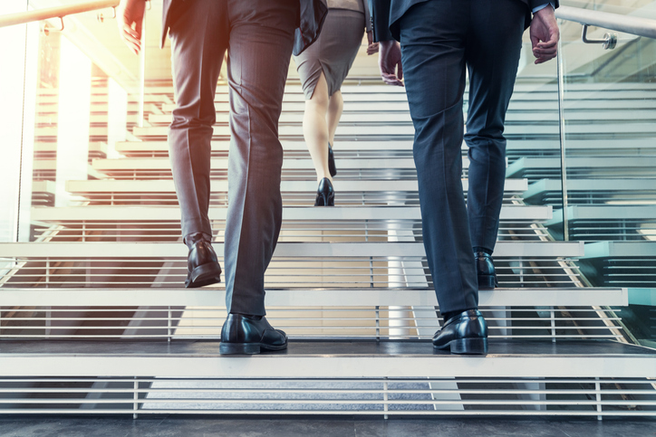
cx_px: 328
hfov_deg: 55.8
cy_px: 218
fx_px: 620
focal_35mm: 34
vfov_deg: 38.9
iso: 200
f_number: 4
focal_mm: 34
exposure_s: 1/60
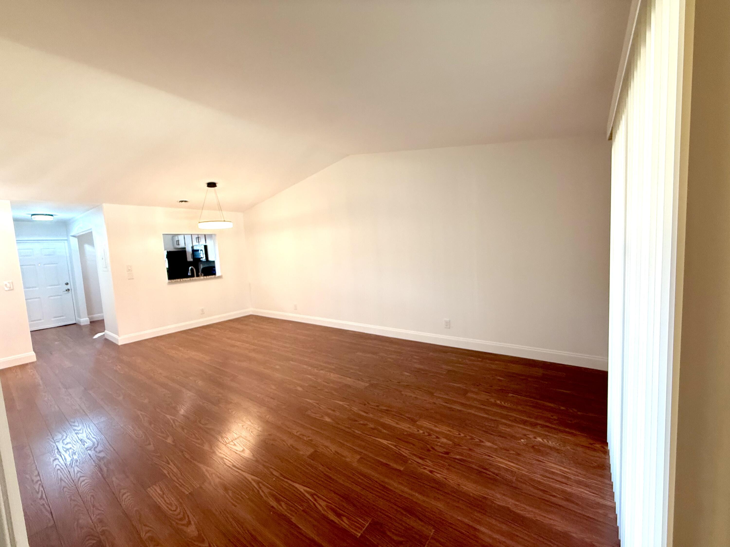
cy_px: 274
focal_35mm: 14
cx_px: 365
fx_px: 295
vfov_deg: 85.7
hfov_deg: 102.1
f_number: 2.2
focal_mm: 2.22
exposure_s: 1/60
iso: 200
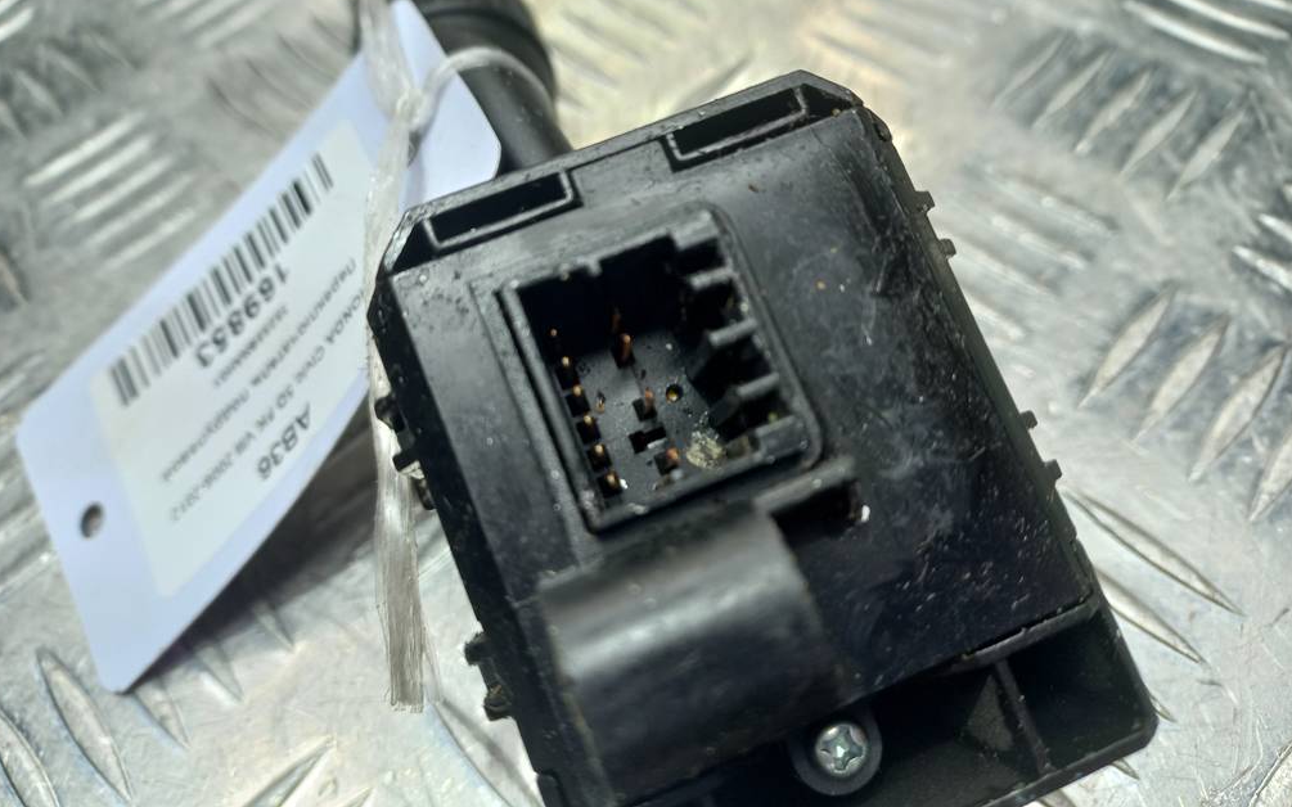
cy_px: 356
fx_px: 951
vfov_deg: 45.9
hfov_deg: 68.4
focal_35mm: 27
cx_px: 645
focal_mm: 4.6
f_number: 1.8
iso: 32
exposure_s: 1/50
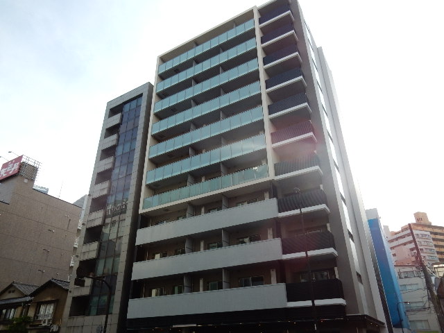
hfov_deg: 69.4
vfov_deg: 54.9
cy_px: 166
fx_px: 321
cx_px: 222
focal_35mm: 25
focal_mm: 4.5
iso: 125
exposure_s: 1/640
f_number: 3.7
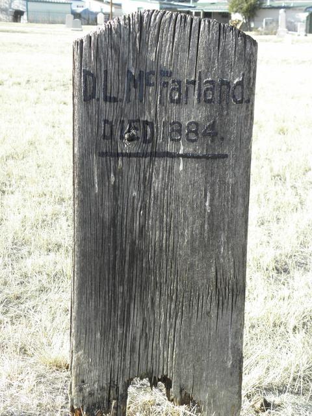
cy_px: 208
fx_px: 817
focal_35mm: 68
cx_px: 156
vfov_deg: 28.6
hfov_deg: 21.6
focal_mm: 12.13
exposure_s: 1/125
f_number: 4
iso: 64
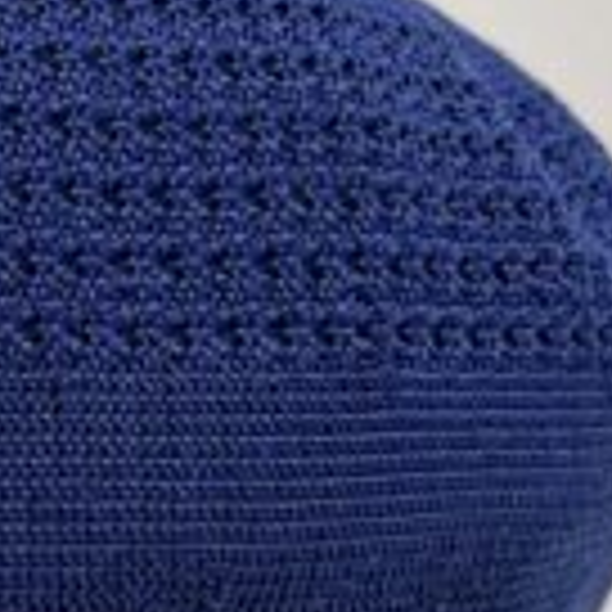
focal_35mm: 135
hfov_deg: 12.4
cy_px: 346
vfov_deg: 12.9
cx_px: -243
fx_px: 2700
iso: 40
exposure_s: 1/271
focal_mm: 5.1
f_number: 1.6
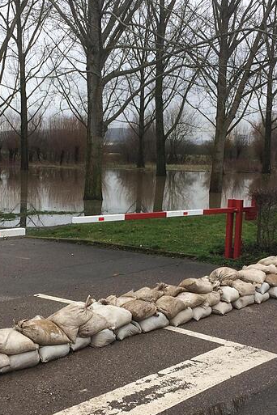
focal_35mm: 49
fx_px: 565
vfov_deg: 40.3
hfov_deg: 27.4
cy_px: 233
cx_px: 107
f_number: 2.2
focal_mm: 4.15
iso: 32
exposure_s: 1/419
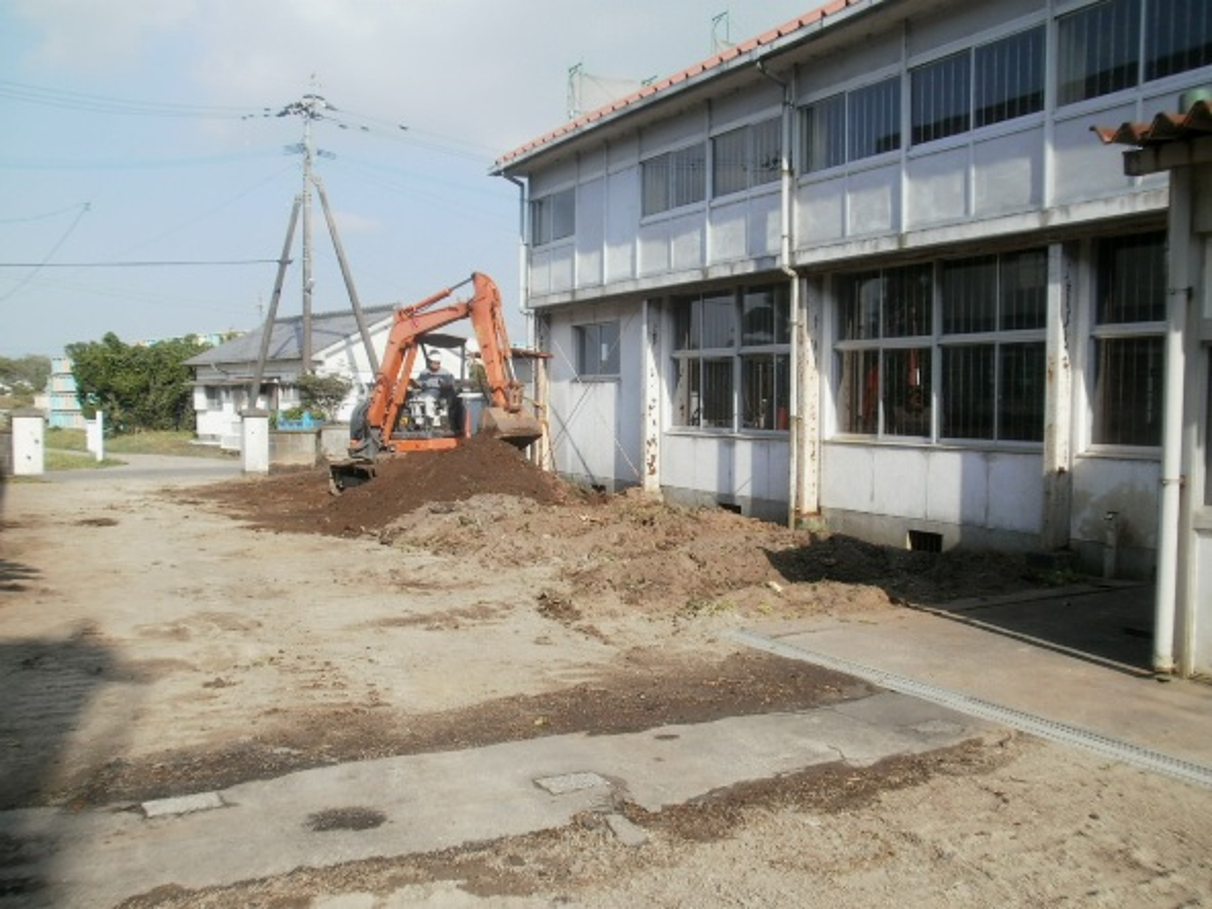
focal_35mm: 31
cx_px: 606
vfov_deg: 45.4
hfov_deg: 58.4
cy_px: 454
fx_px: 1085
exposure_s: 1/125
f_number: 8.5
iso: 100
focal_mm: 5.45
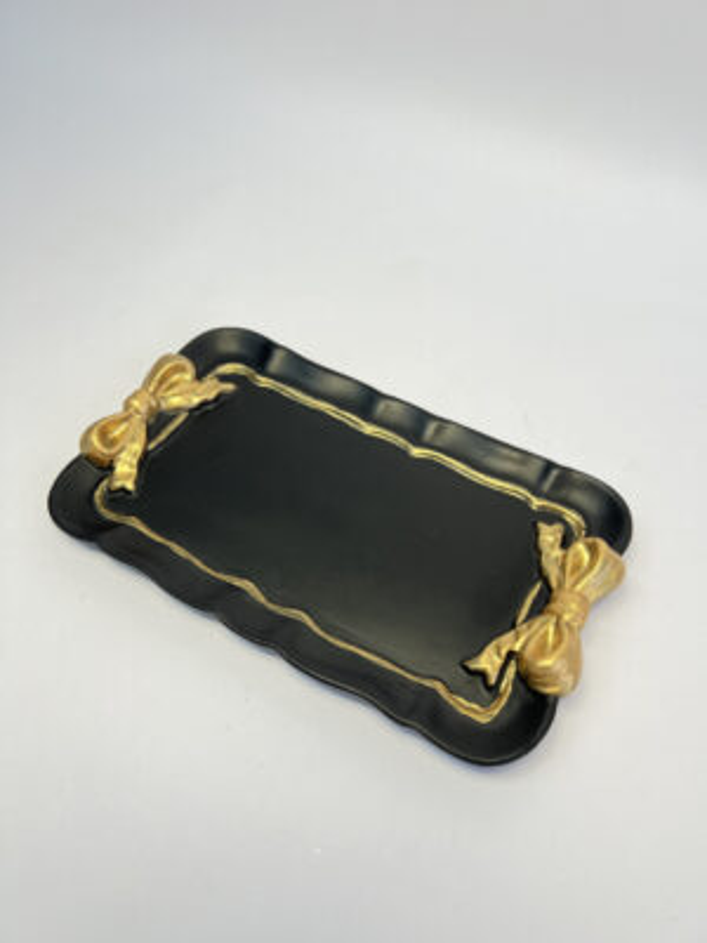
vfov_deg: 67.3
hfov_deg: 53.1
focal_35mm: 26
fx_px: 708
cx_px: 354
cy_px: 472
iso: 50
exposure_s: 1/100
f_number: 1.5
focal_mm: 5.7
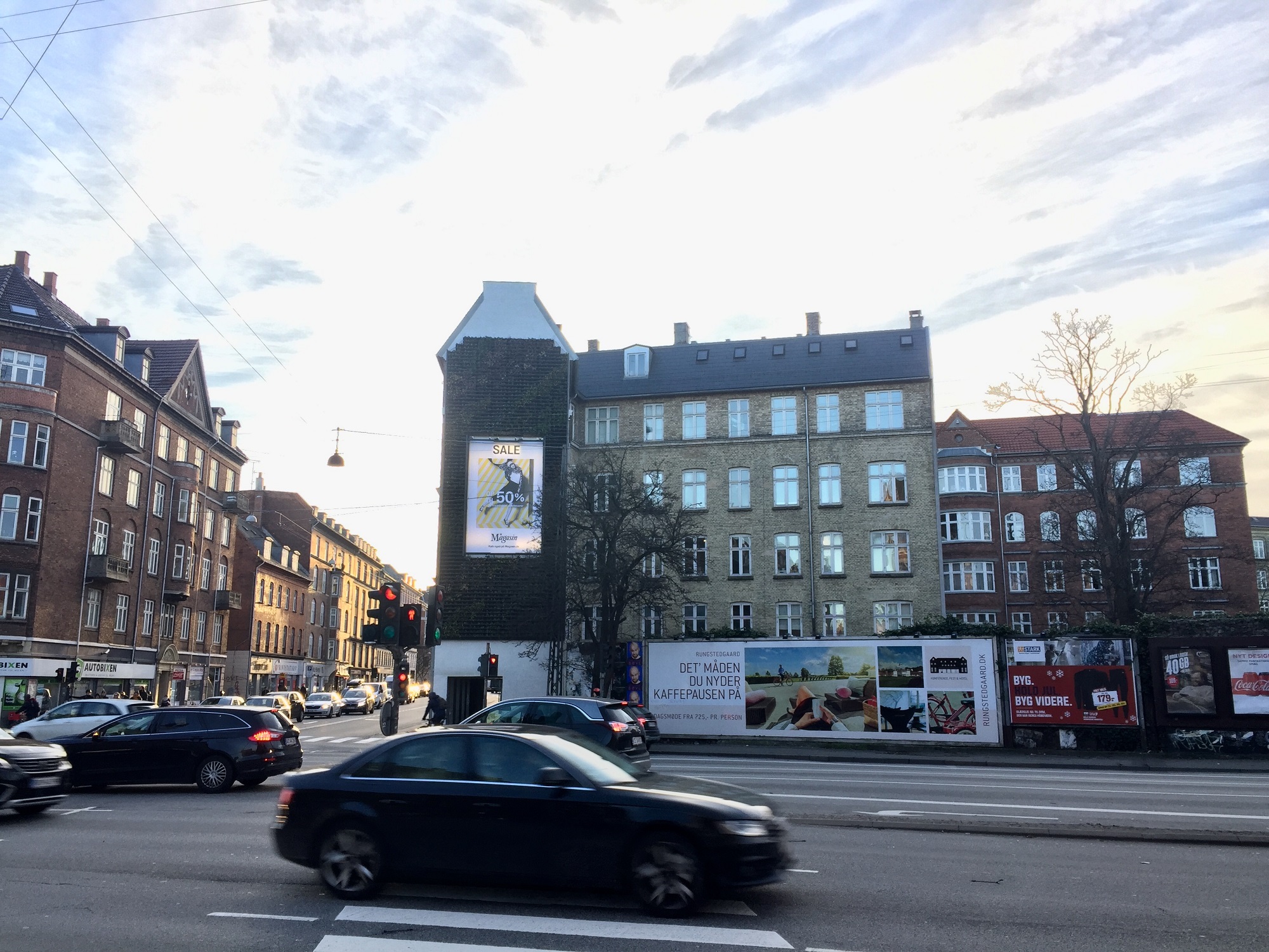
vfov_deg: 48.2
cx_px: 634
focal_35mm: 29
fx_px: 1063
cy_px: 476
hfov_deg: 61.7
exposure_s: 1/116
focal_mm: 4.15
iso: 32
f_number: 2.2
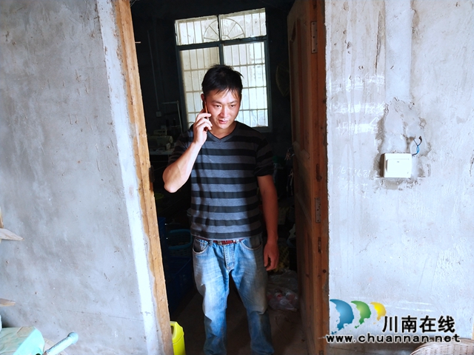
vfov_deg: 46.8
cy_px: 178
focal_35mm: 30
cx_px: 237
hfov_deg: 60.0
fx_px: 411
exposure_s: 1/50
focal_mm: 3.95
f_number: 1.8
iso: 267
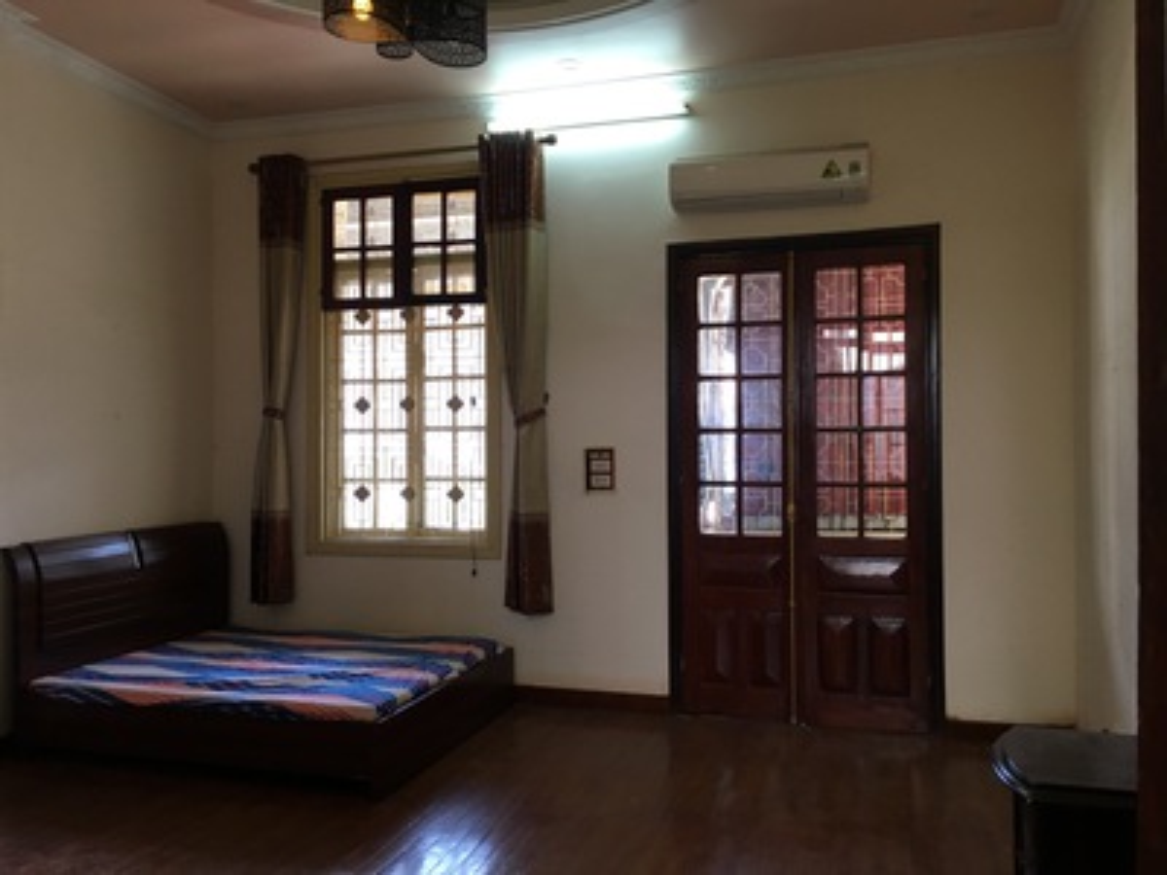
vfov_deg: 48.2
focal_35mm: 29
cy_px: 438
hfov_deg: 61.7
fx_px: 978
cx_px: 584
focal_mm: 4.15
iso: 50
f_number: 2.2
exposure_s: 1/33
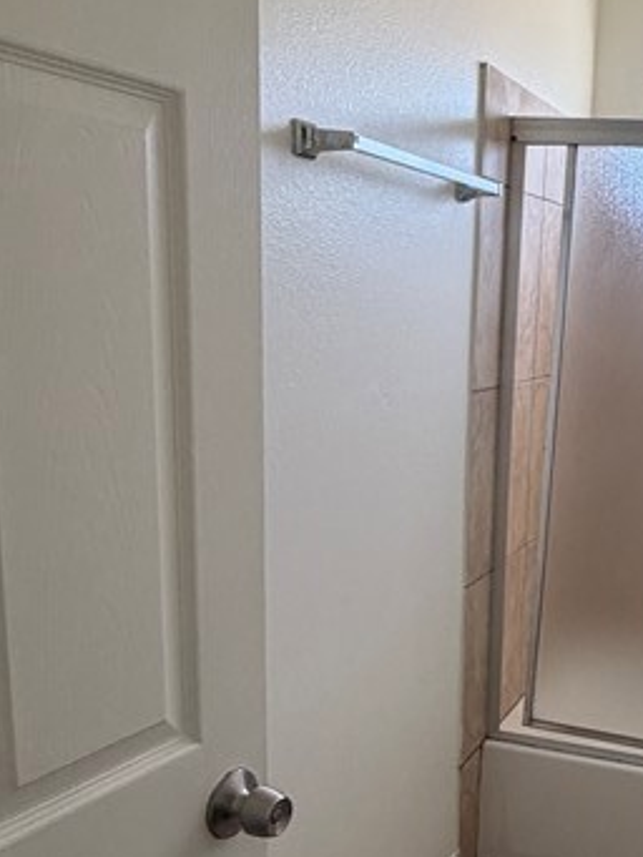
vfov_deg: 44.3
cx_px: 600
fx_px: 1040
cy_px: 550
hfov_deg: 32.4
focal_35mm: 42
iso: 320
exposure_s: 1/121
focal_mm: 2.22
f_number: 2.2
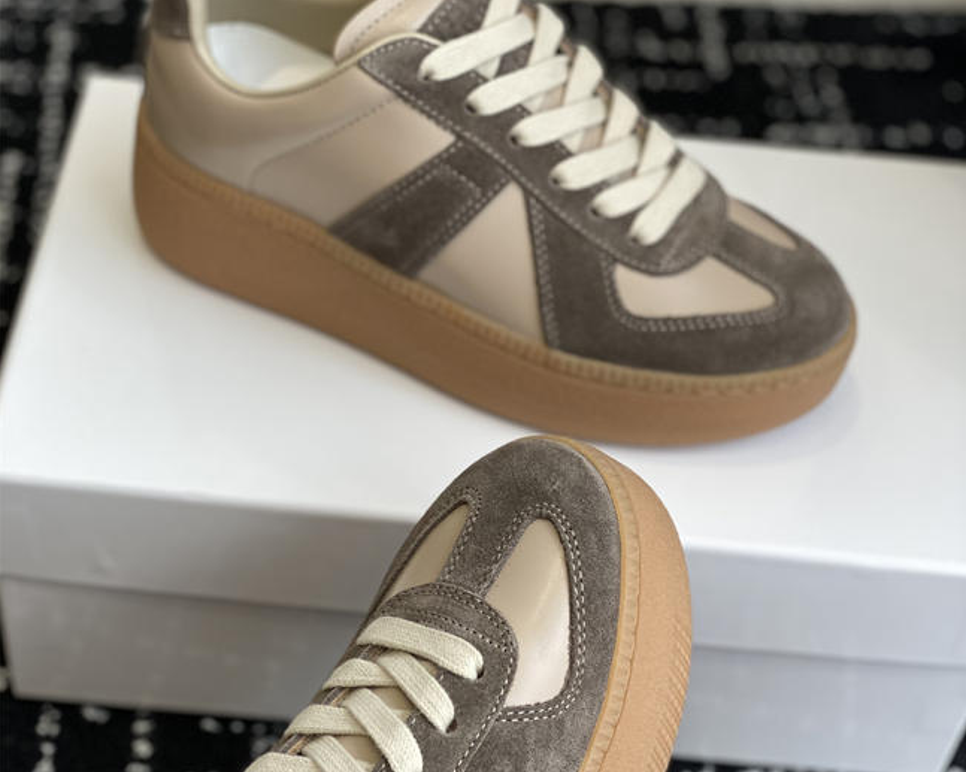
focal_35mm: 68
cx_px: 484
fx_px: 1943
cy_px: 452
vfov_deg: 22.4
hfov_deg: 27.9
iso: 25
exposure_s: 1/122
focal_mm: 6
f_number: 2
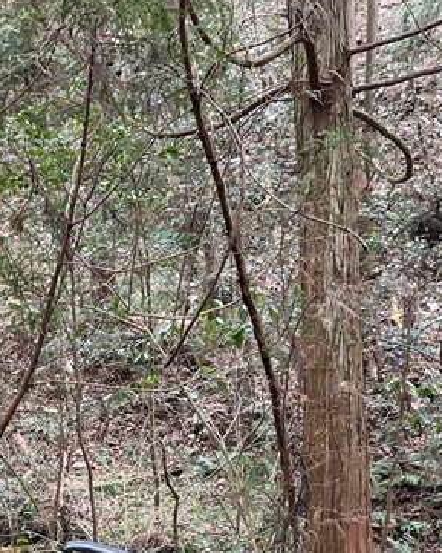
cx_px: -29
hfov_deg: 19.7
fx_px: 1226
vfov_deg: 25.0
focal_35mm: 75
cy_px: 440
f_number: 1.6
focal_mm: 4.2
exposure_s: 1/121
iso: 125
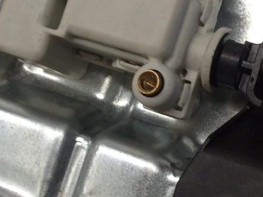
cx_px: 114
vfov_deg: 15.9
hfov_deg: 21.1
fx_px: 706
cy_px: 83
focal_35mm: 93
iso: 40
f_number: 2.4
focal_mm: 3.3
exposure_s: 1/60
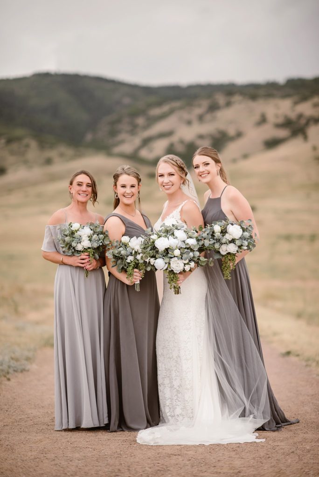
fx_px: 1128
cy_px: 238
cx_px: 160
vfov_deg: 23.9
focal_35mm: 85
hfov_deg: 16.1
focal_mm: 85
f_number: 1.8
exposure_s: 1/2500
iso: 200
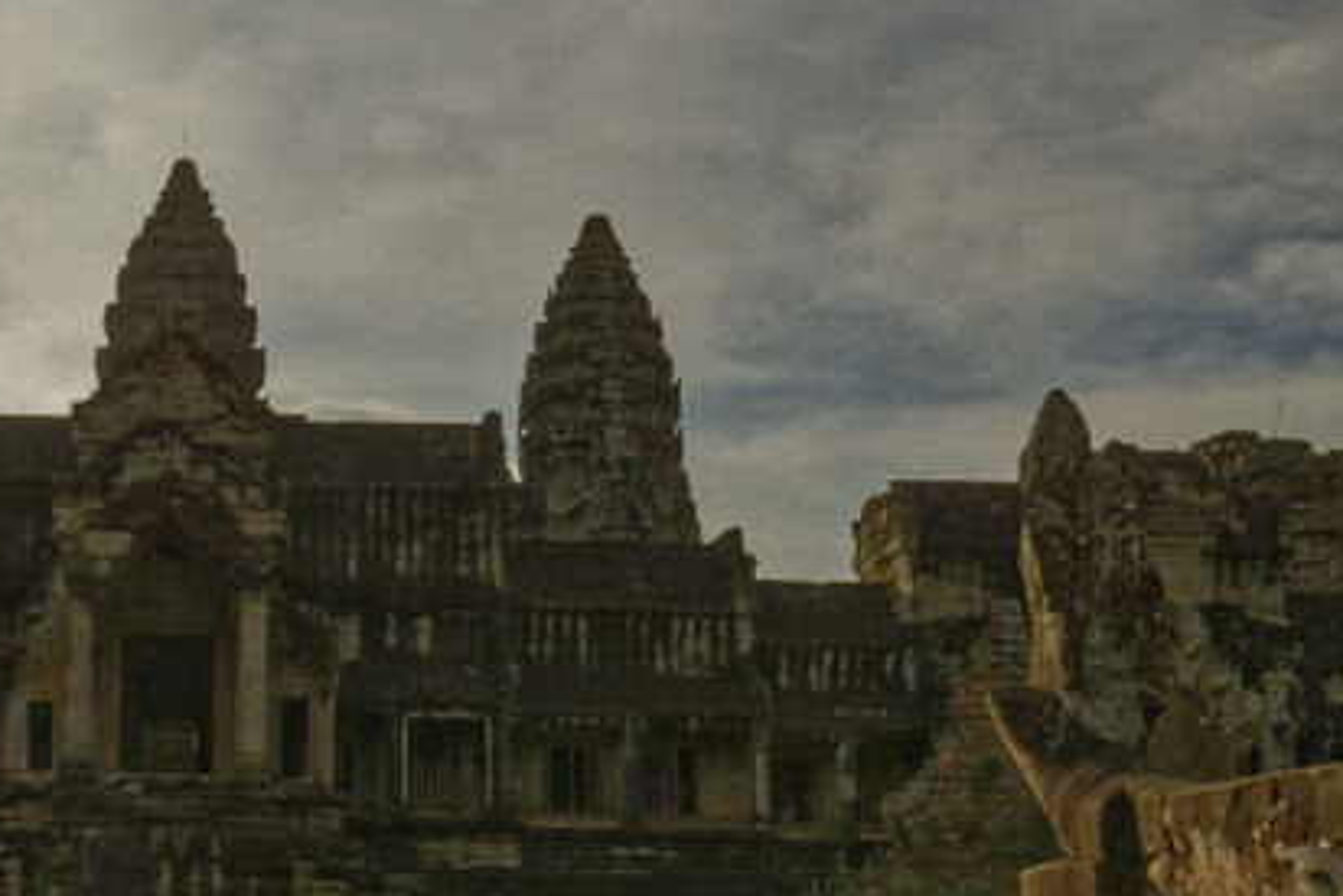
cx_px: 261
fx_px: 2202
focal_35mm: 59
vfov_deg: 22.9
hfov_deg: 32.9
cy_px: 621
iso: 100
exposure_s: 1/320
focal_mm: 13
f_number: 9
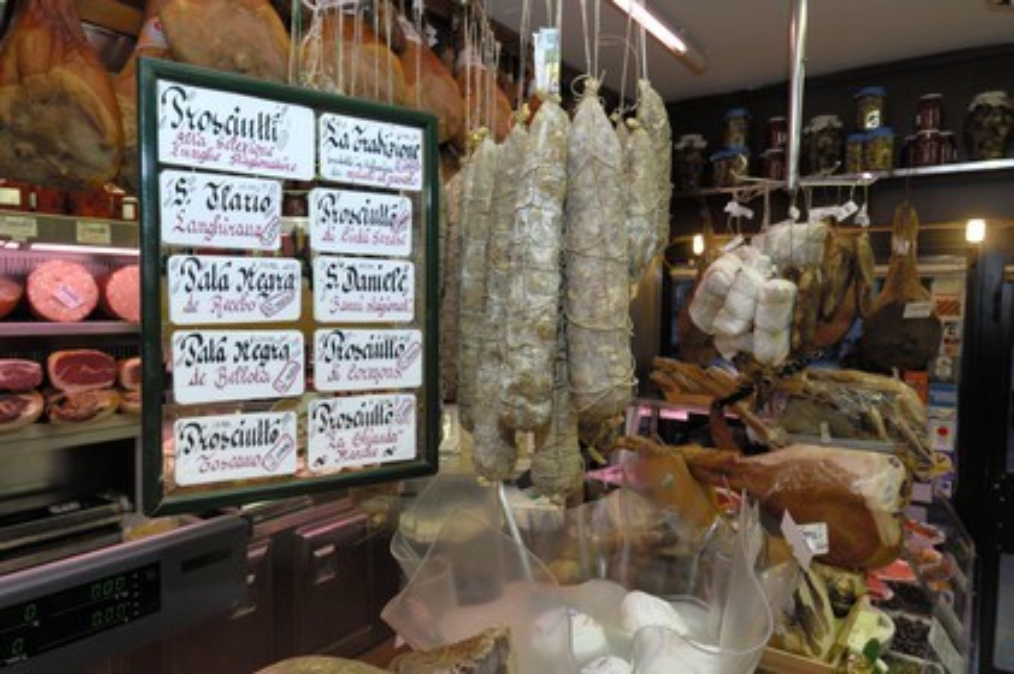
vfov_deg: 56.1
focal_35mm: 22
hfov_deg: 77.4
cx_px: 507
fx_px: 633
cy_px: 337
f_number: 6.3
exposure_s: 1/30
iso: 200
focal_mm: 15
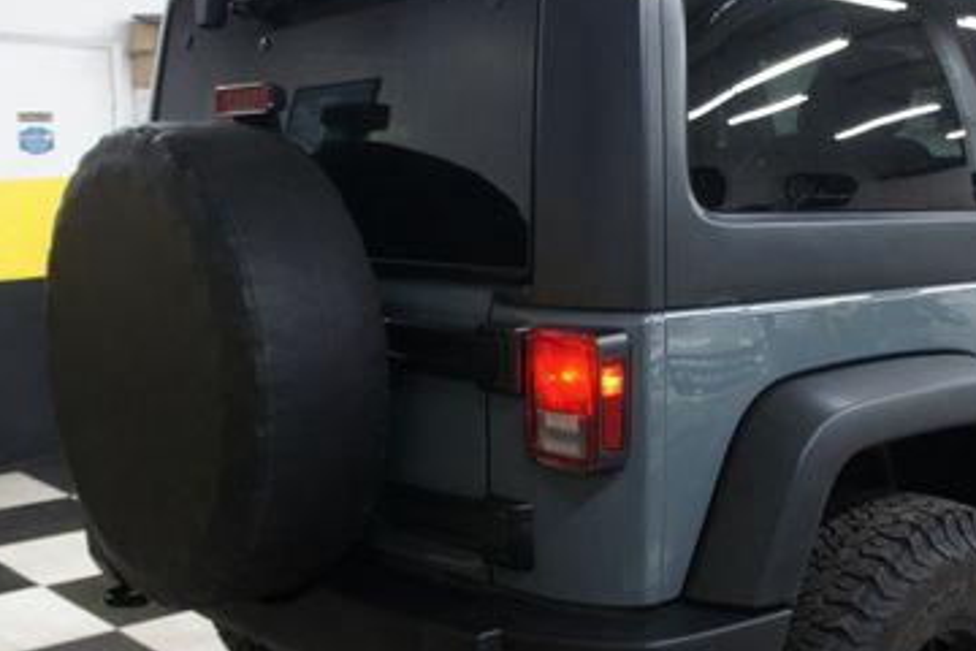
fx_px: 1301
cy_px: 385
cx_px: 710
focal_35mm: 48
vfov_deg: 28.0
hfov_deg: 40.2
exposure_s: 1/30
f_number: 3.5
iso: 400
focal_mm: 18
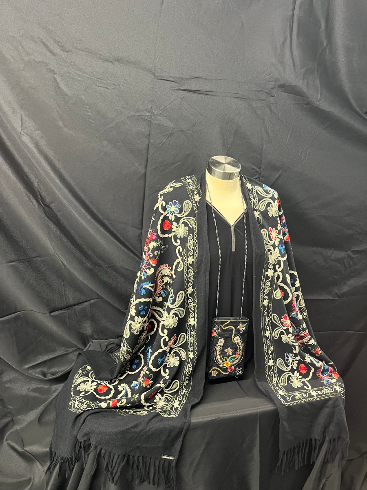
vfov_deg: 67.3
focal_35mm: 26
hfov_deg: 53.1
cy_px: 245
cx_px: 184
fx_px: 368
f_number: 1.6
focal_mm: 5.1
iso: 500
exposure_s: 1/40
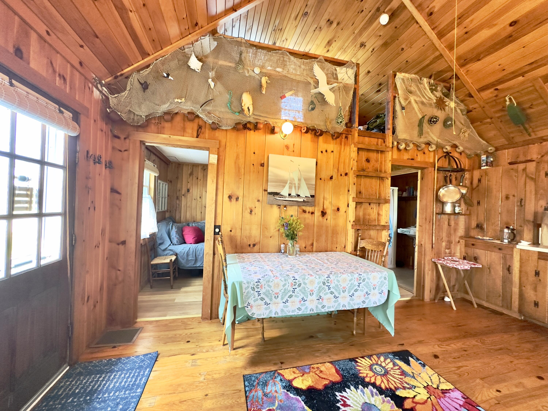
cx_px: 274
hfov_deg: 102.1
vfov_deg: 85.7
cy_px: 206
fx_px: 222
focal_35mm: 14
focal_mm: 2.22
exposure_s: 1/60
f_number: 2.2
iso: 200
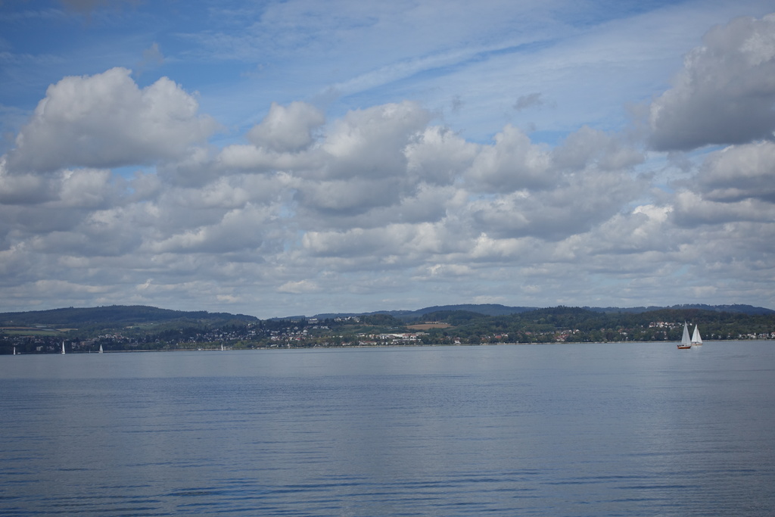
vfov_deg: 19.5
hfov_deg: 28.8
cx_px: 388
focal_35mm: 70
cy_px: 258
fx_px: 1507
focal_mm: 25.7
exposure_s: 1/250
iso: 125
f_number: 4
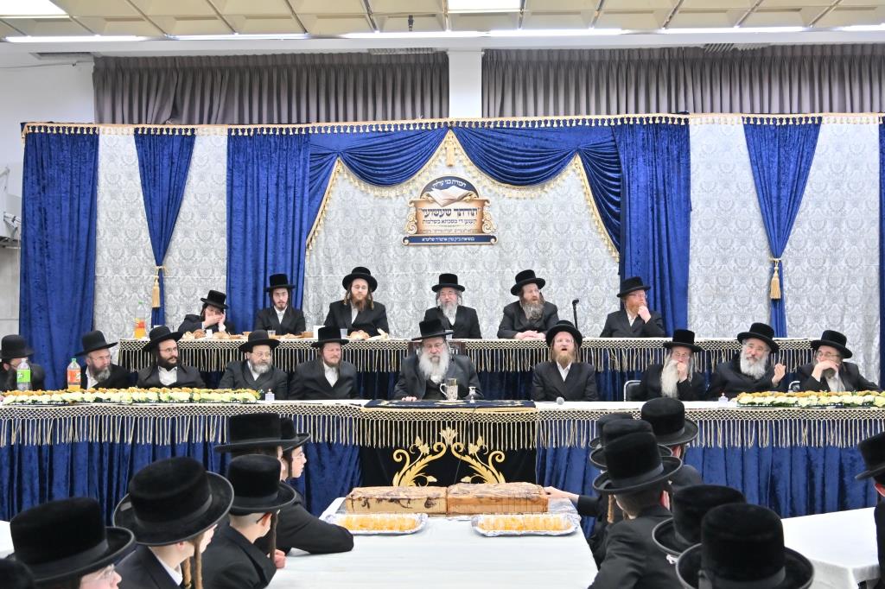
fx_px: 983
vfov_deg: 33.4
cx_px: 442
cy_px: 294
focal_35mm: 40
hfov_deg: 48.5
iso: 1000
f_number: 4
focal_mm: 27
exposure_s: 1/200
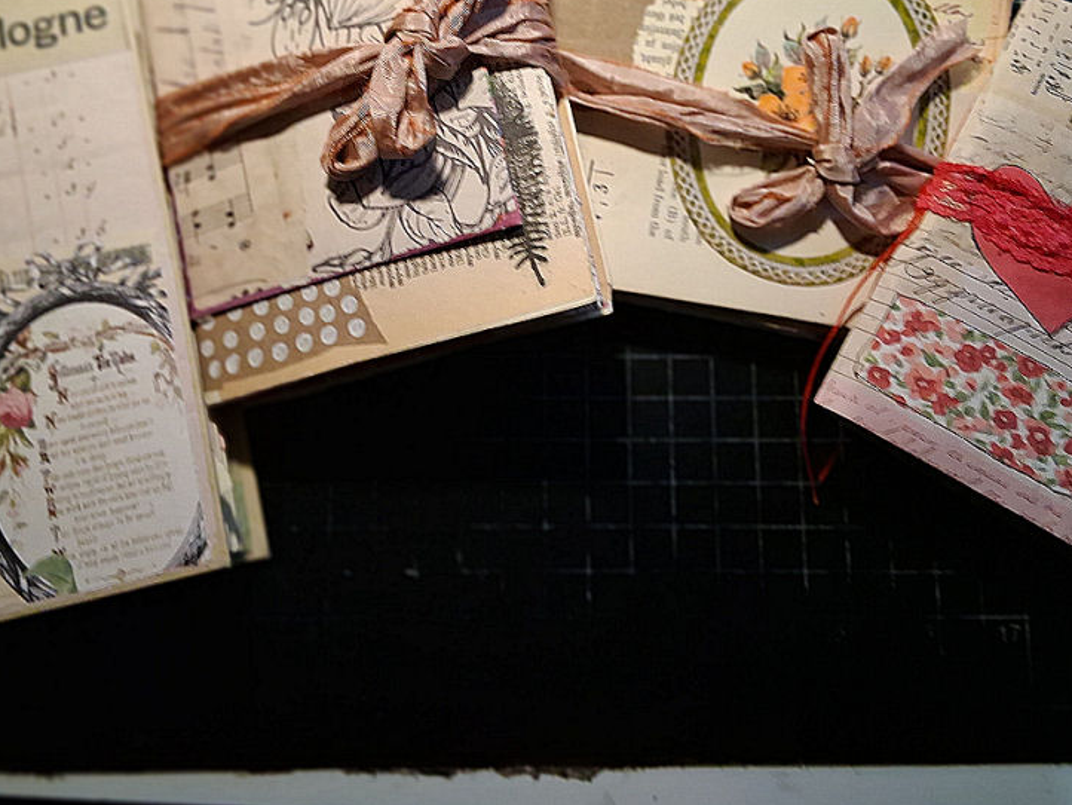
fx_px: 1115
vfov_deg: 39.3
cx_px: 526
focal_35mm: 36
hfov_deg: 51.3
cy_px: 285
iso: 500
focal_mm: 3.98
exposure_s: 1/30
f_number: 1.8
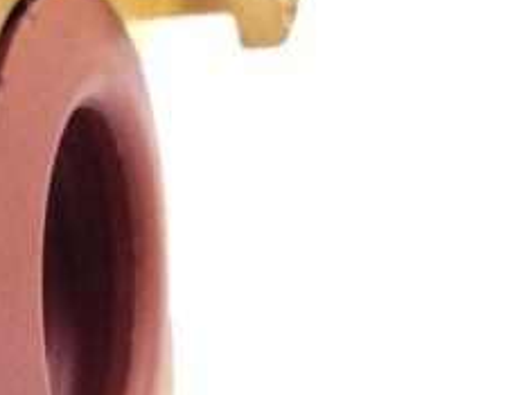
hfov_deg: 16.6
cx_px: -117
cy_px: 354
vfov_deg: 13.0
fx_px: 1722
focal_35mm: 113
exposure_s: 1/190
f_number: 2.4
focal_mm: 4.12
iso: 50
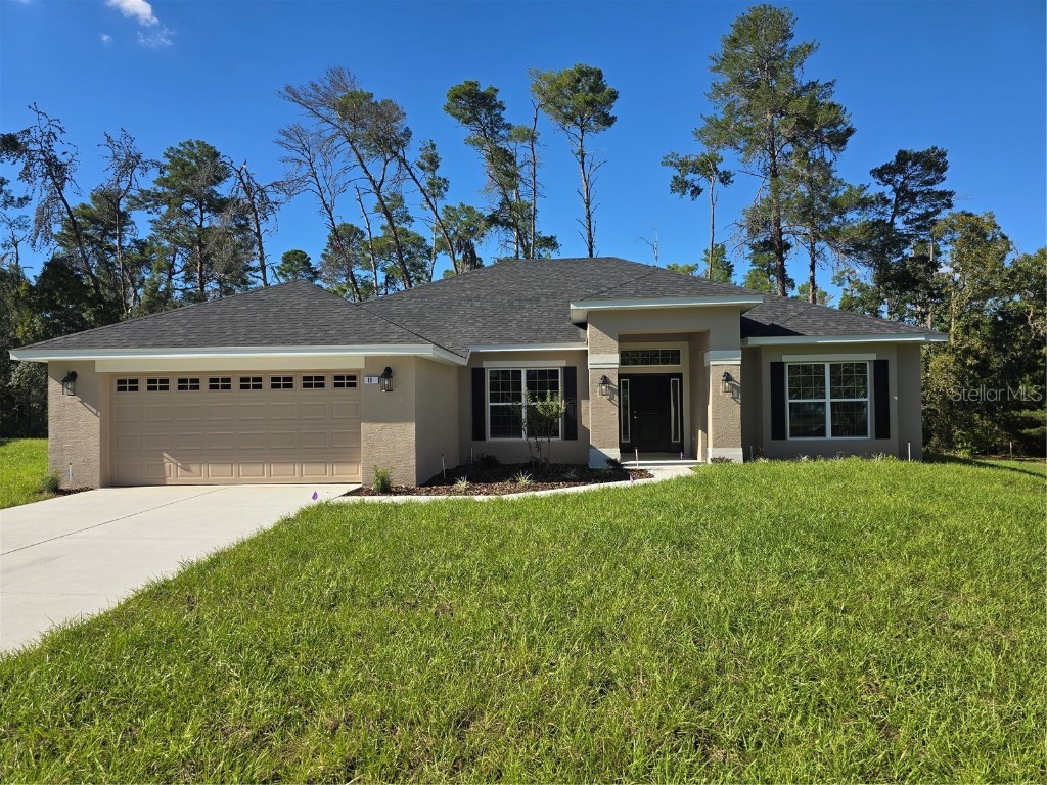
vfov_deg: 58.9
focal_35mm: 23
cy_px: 392
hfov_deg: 73.9
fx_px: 696
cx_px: 524
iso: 12
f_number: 1.7
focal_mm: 6.3
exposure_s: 1/728
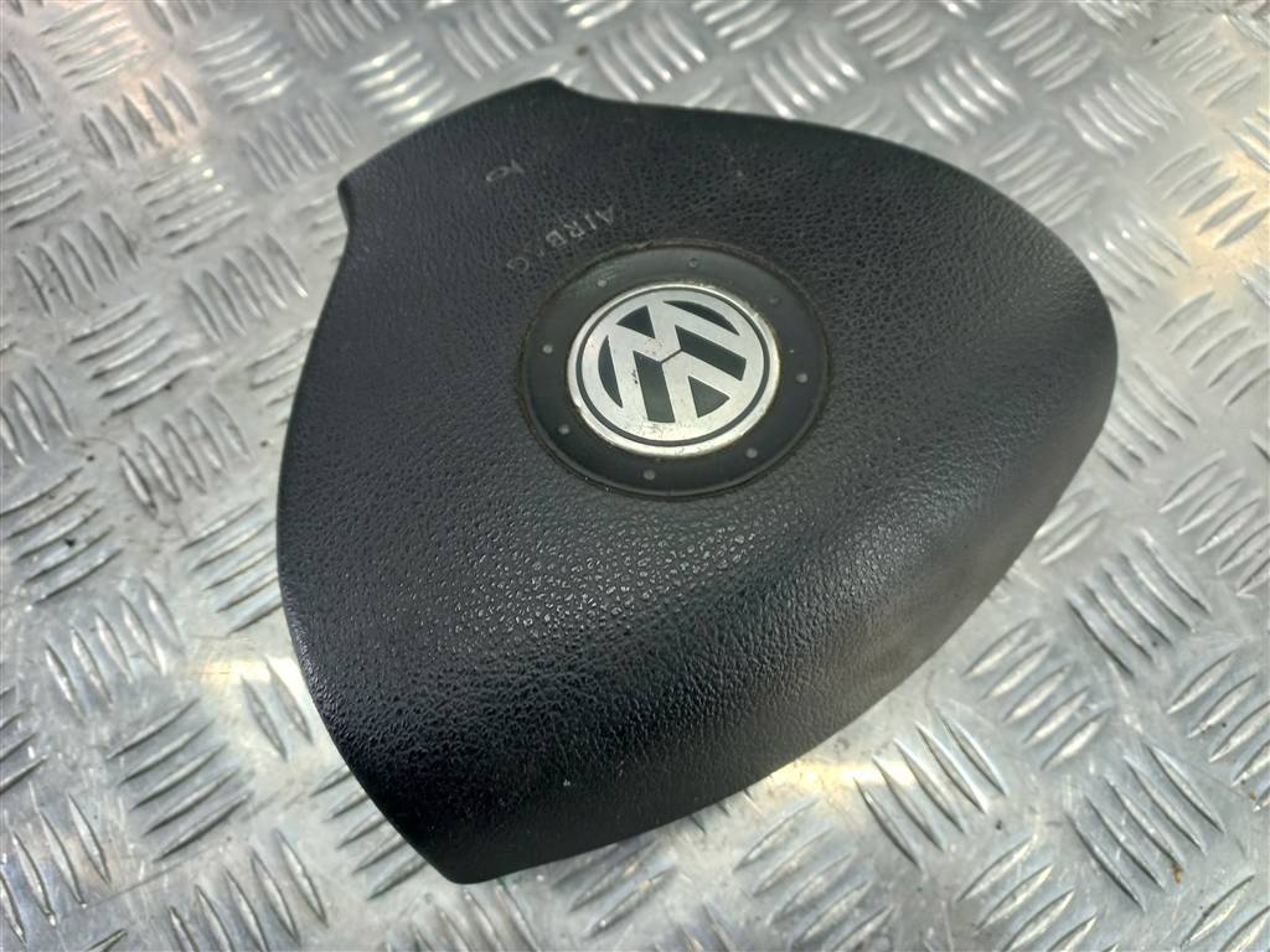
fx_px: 917
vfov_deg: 54.9
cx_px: 635
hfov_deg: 69.4
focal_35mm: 25
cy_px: 476
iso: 64
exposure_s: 1/50
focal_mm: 4.6
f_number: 1.8
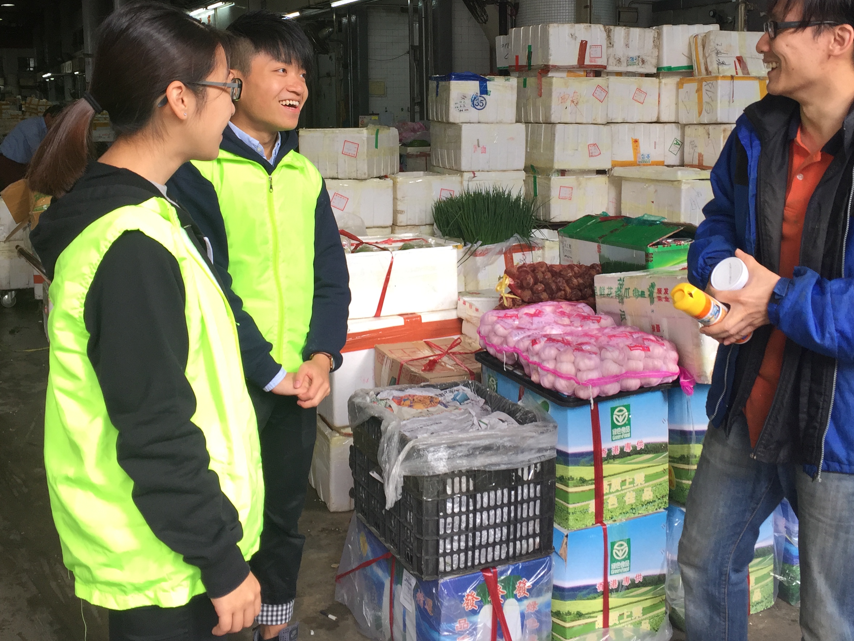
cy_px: 211
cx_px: 445
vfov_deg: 35.6
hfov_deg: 46.8
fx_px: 987
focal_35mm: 40
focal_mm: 4.15
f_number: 2.2
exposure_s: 1/100
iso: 40
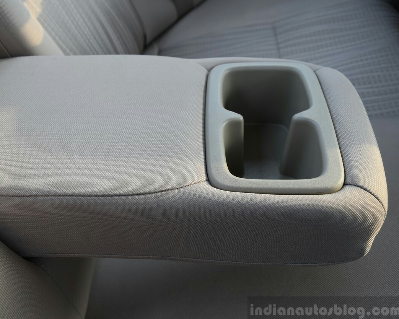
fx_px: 449
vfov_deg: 39.1
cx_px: 158
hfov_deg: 47.6
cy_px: 160
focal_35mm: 38
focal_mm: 22
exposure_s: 1/125
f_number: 5.6
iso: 280
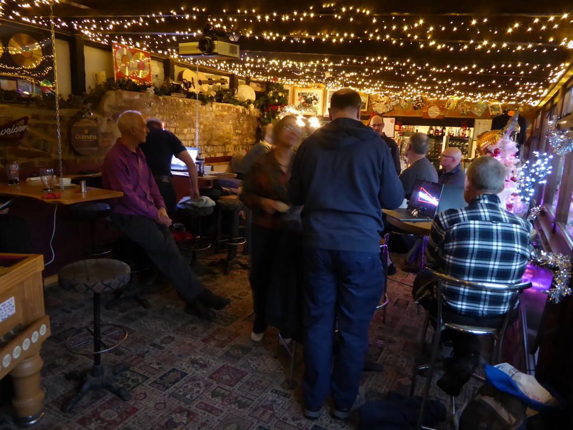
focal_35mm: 24
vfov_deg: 56.8
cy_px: 215
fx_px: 397
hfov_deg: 71.6
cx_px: 286
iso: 400
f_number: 3.3
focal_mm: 4.3
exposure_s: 1/4
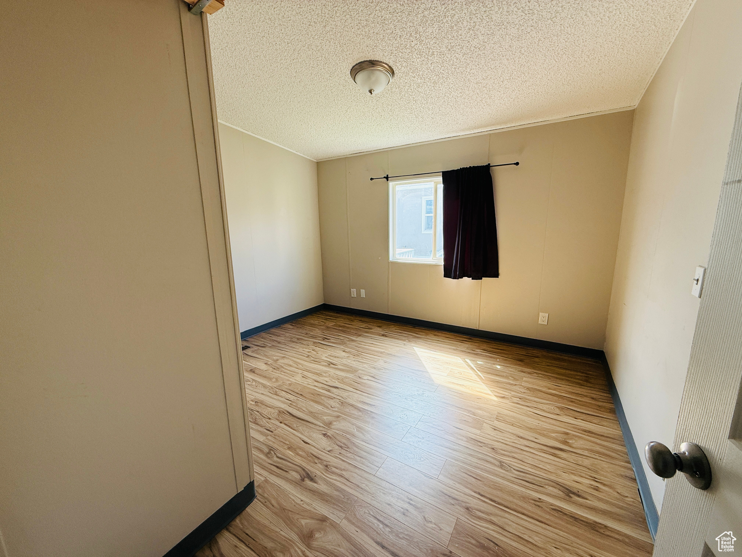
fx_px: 300
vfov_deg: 85.7
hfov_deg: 102.1
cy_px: 278
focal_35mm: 14
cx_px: 371
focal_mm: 2.22
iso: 64
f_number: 2.2
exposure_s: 1/111
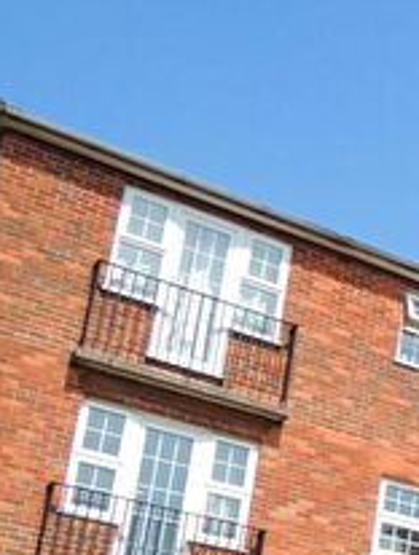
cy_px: 527
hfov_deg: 15.2
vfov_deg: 23.3
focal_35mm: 81
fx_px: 1303
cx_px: 803
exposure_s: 1/1250
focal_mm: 4.3
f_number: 2.8
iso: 100
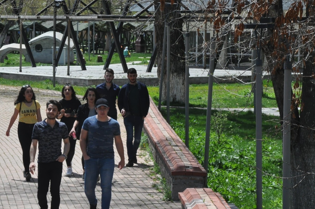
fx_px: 1642
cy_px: 125
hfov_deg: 10.9
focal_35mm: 188
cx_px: 103
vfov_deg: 7.3
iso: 1000
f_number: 14
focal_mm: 75
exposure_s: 1/640
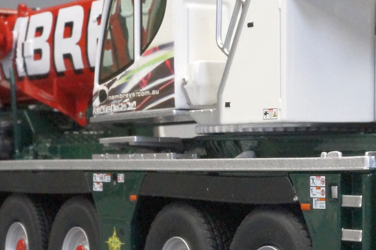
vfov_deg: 10.1
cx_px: 309
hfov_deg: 15.1
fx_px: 1413
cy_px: 145
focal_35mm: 135
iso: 3200
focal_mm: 35
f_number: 20
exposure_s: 1/20
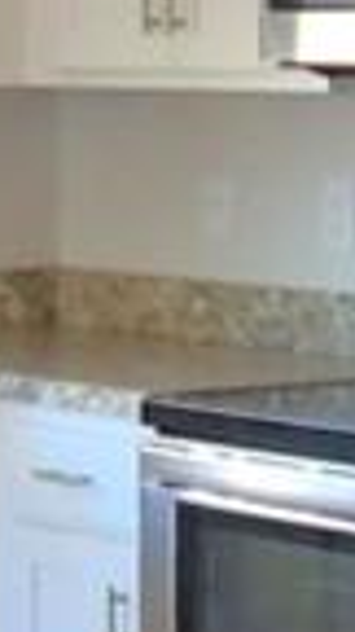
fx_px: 2929
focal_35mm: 175
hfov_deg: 6.9
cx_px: -57
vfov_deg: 12.2
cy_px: 18
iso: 400
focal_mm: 10
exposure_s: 1/50
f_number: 4.5
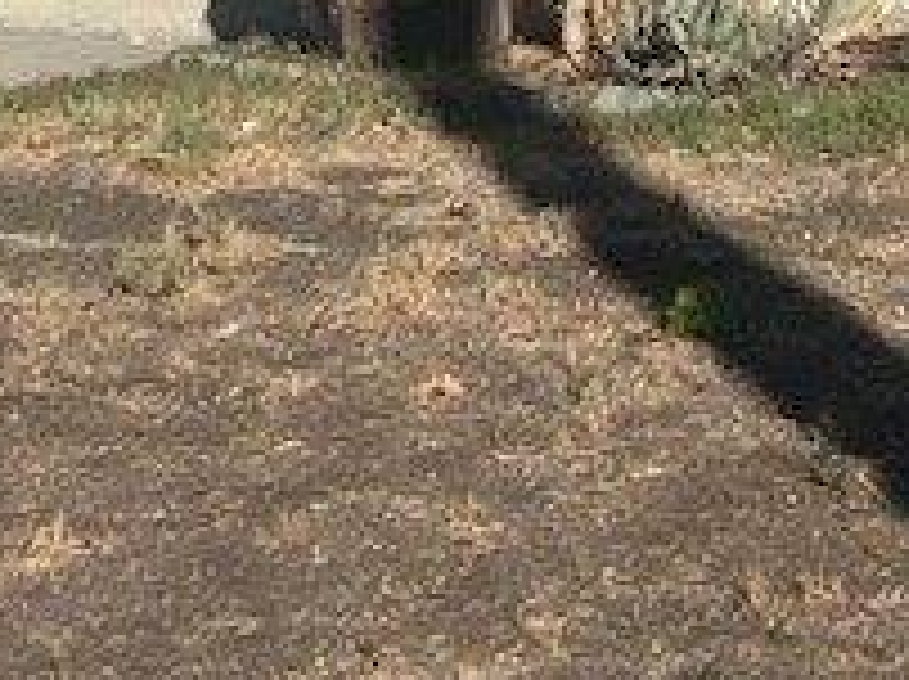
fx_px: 3462
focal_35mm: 132
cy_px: -941
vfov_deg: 9.9
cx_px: 837
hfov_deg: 14.8
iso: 50
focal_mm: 5.7
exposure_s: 1/6993
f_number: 1.5
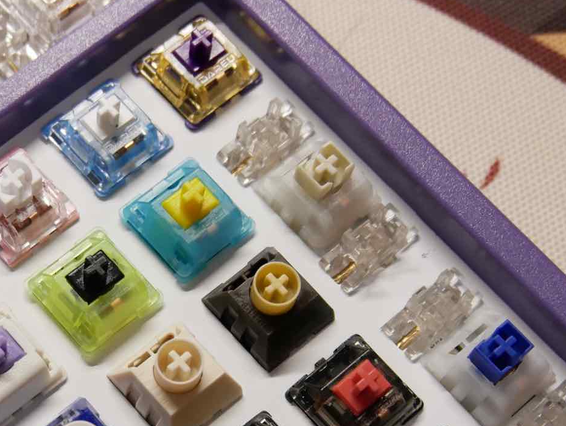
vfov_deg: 17.0
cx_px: 130
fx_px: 1407
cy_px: 364
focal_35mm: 86
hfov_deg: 22.5
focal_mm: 20
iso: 800
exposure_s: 1/60
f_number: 4.5
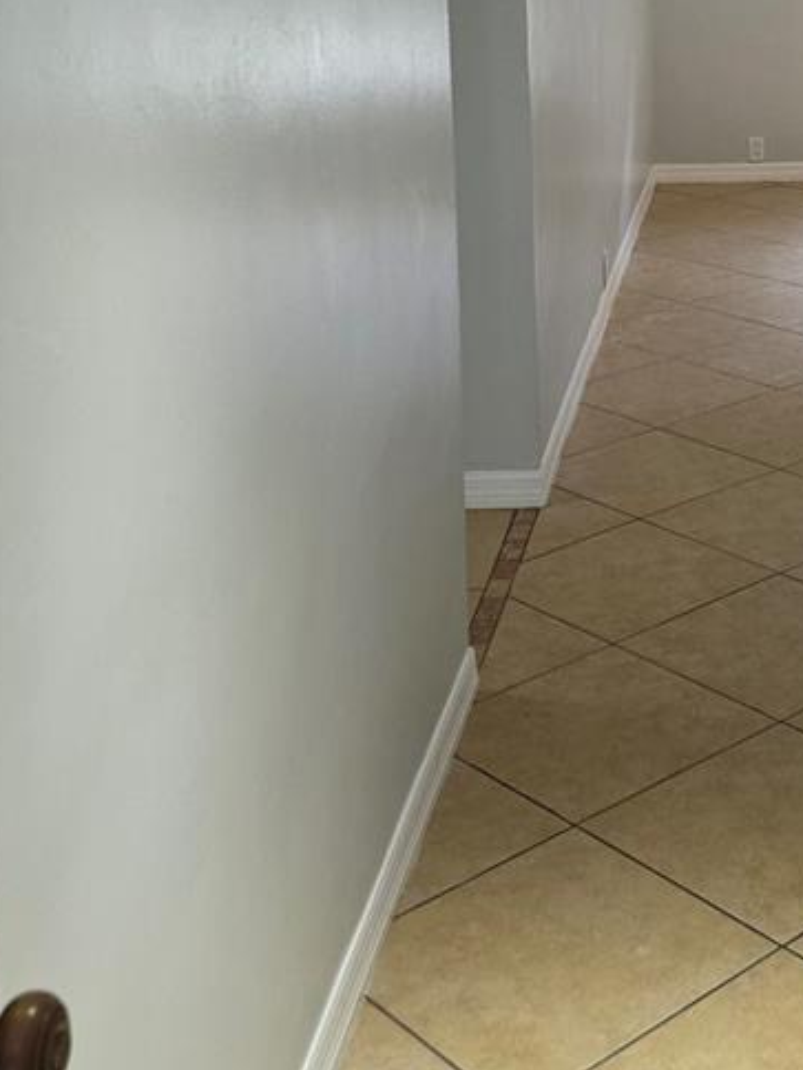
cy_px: 102
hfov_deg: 24.5
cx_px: 803
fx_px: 1763
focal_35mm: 57
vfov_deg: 32.1
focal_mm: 6.3
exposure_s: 1/120
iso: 250
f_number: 1.7
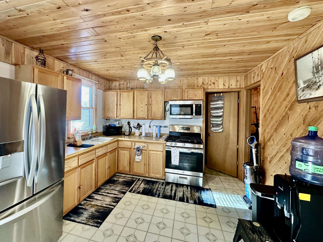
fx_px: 149
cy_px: 112
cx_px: 147
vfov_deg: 78.0
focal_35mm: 16
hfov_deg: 94.2
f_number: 2.2
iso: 320
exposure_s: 1/120
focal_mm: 2.22
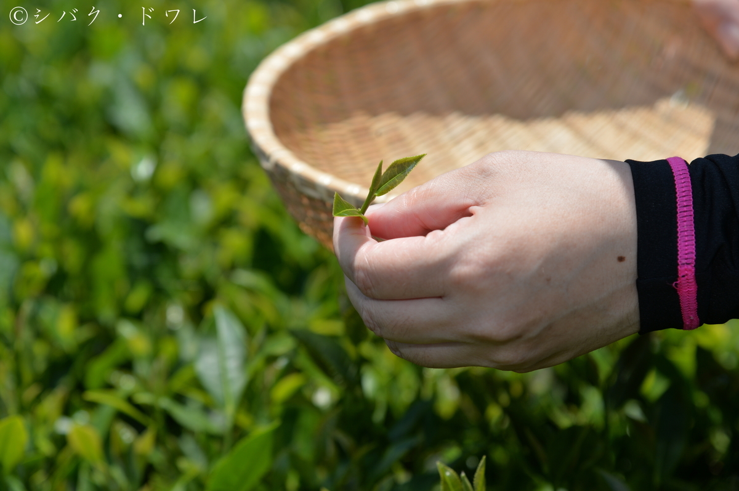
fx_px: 2460
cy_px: 246
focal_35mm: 120
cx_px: 370
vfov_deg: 11.4
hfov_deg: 17.1
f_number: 6.3
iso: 125
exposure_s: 1/500
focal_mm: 120
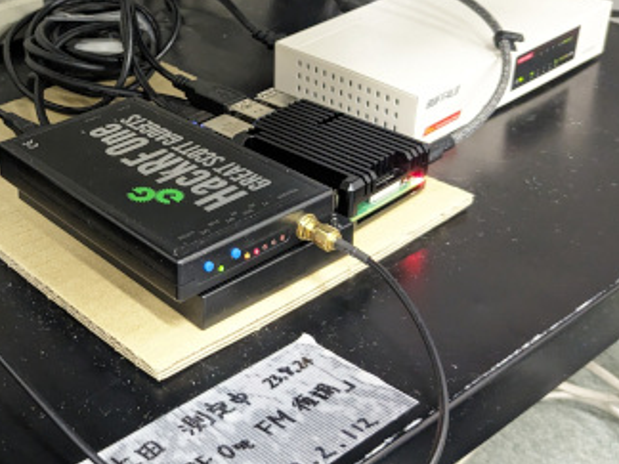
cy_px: 193
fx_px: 894
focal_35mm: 50
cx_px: 101
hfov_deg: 36.5
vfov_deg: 29.1
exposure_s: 1/40
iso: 1081
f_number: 1.73
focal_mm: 4.38
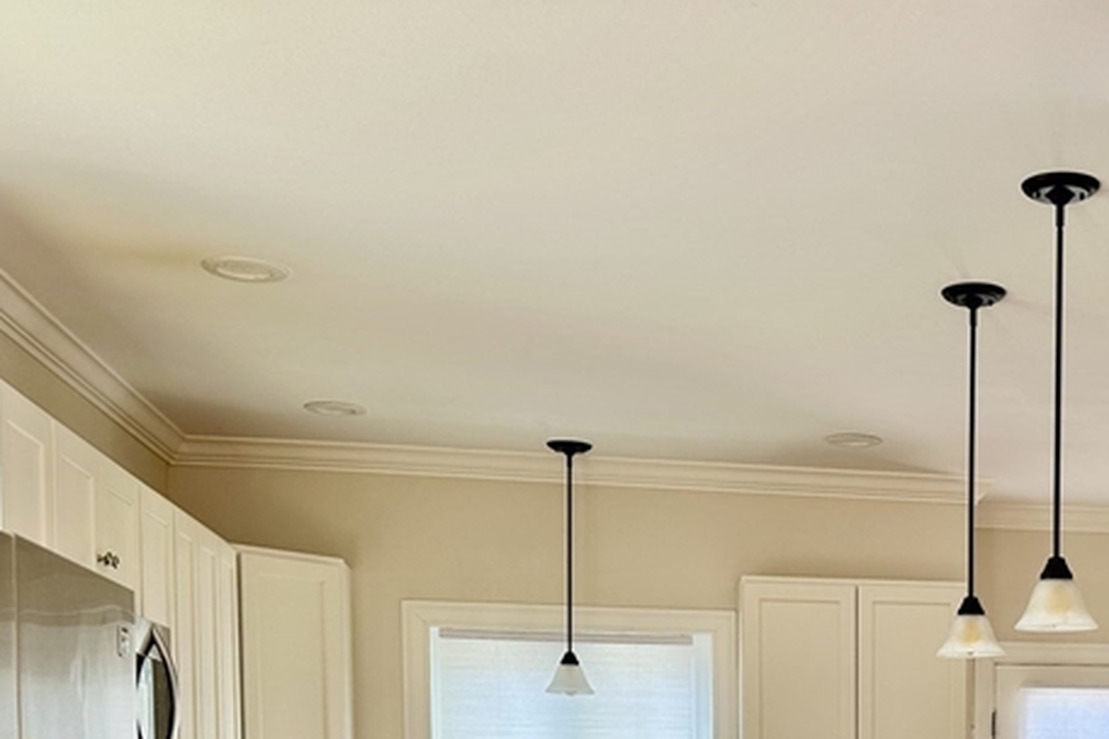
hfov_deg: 34.1
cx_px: 951
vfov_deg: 22.3
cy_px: 895
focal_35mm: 56
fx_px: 1725
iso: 64
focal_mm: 6.86
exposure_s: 1/132
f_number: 1.78
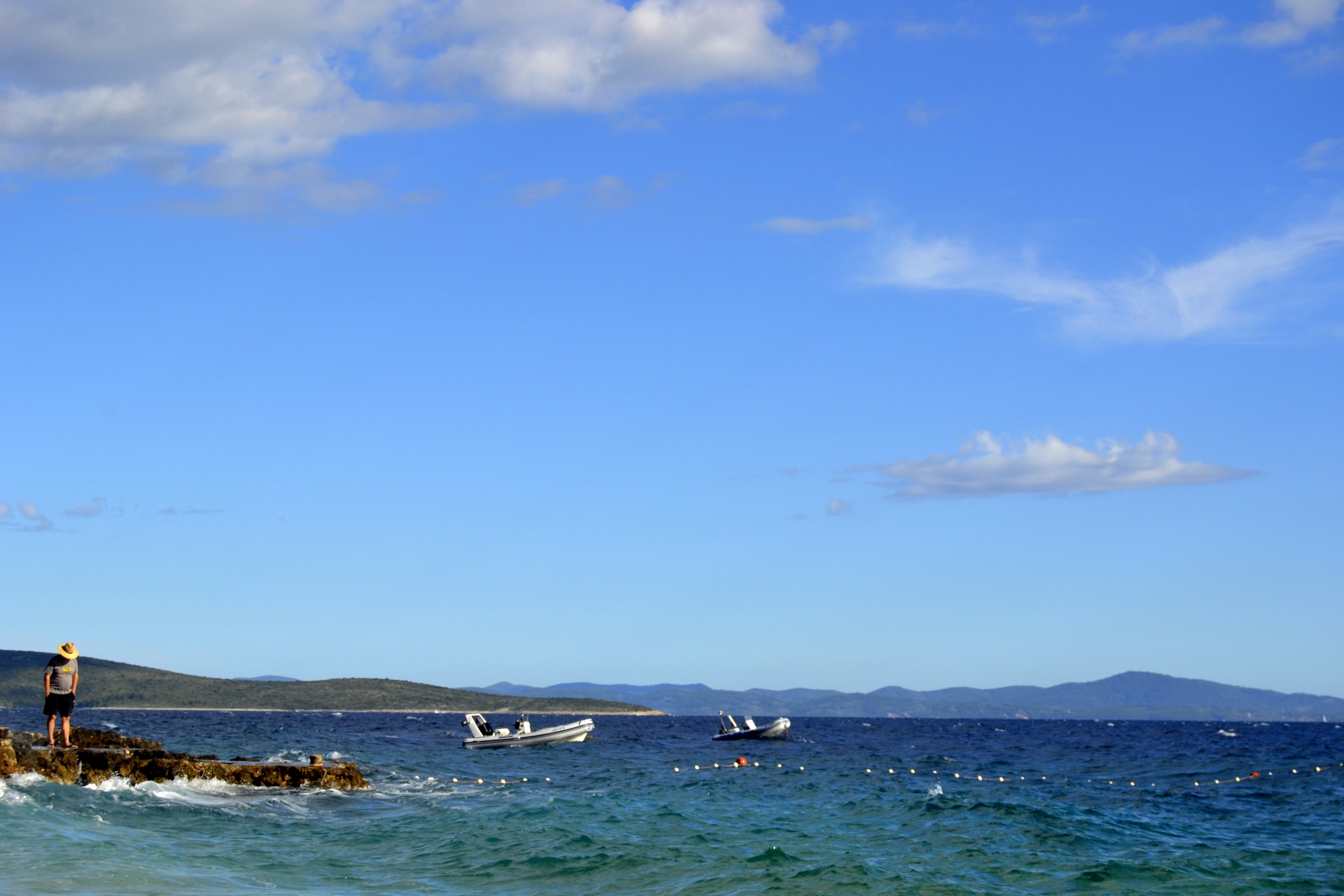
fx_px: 2576
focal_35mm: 69
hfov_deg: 29.2
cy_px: 448
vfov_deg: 19.7
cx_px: 672
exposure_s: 1/320
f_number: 9
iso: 100
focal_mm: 46
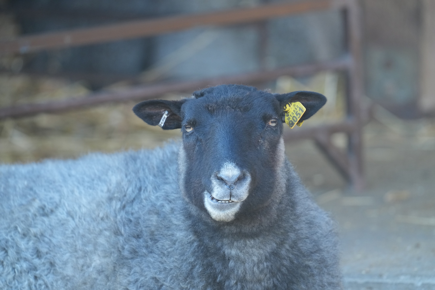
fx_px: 7249
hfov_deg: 3.4
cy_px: 145
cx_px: 218
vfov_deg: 2.3
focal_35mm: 600
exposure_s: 1/250
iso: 2000
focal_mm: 600
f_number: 5.6
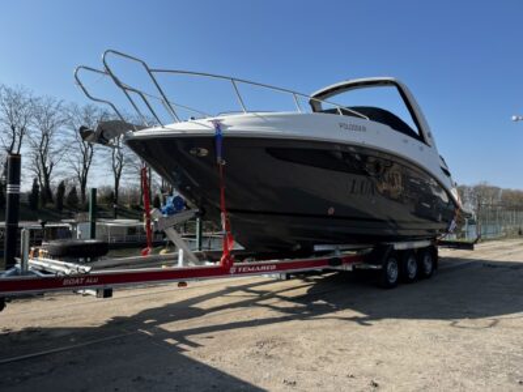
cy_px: 196
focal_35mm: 26
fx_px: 393
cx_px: 262
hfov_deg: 67.3
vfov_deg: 53.1
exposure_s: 1/2571
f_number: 1.6
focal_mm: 5.1
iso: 50
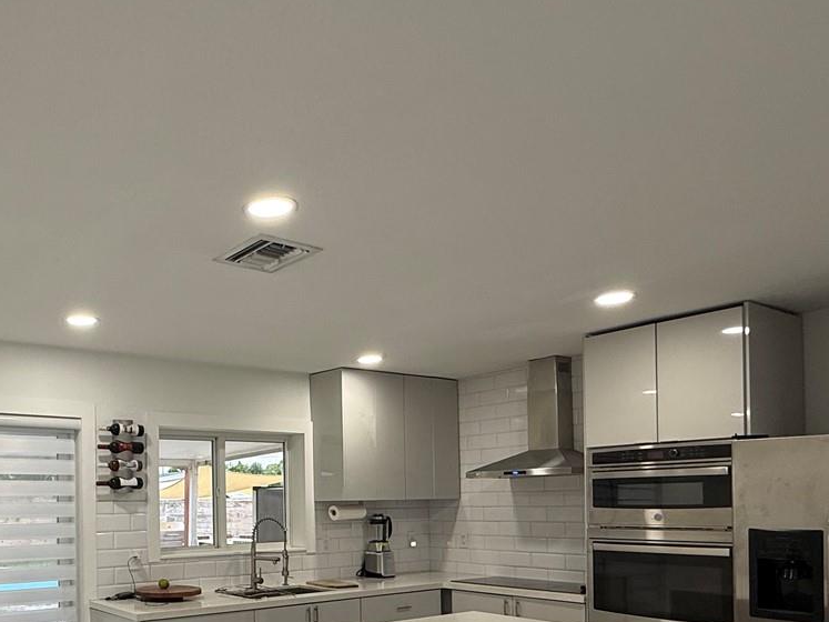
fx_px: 718
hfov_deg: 55.9
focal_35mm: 30
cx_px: 172
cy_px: 495
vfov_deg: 44.6
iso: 125
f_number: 2.2
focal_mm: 2.22
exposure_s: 1/120
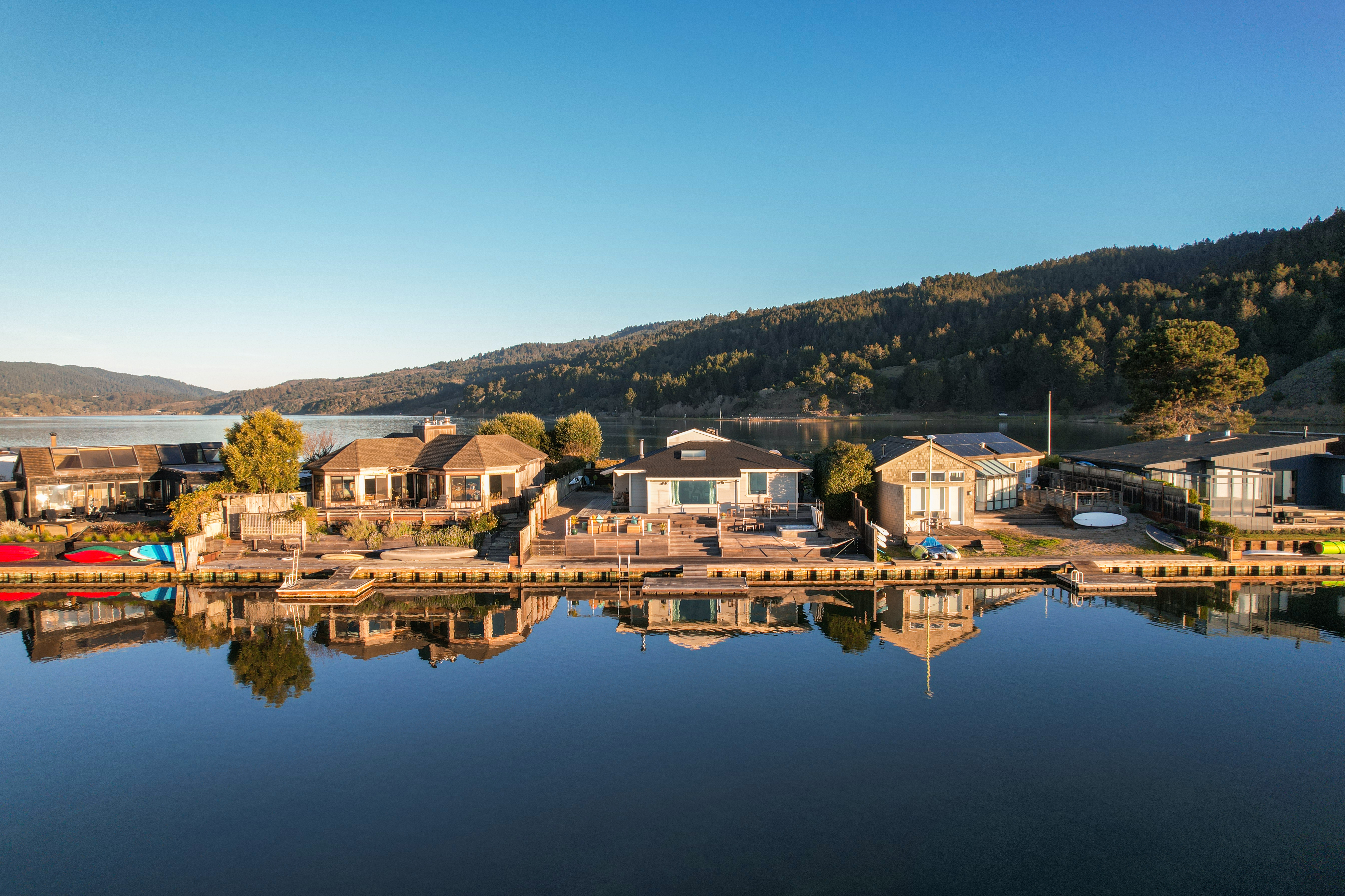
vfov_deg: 57.2
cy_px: 448
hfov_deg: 78.6
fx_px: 822
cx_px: 672
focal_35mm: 22
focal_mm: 8.38
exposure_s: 1/640
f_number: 2.8
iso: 100
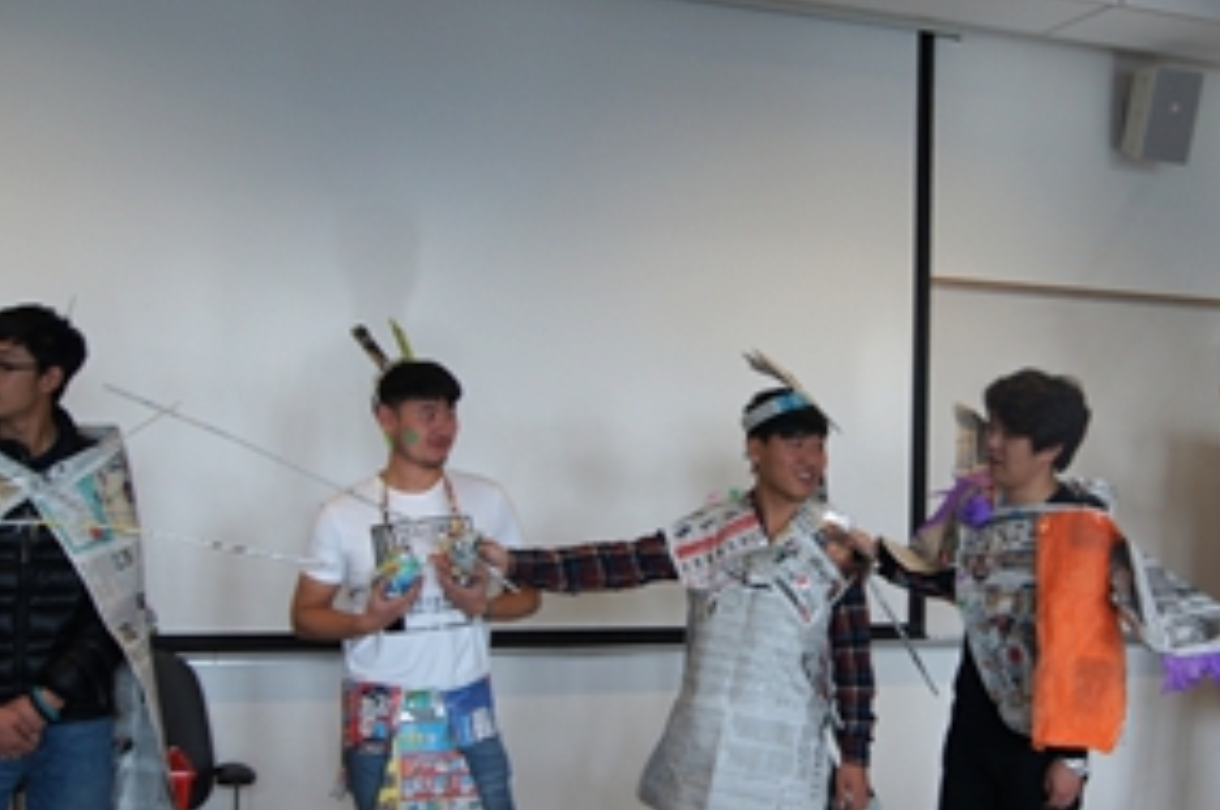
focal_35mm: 52
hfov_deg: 37.9
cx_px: 781
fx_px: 1760
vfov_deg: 25.9
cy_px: 467
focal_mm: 22
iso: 200
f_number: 5.6
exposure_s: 1/60
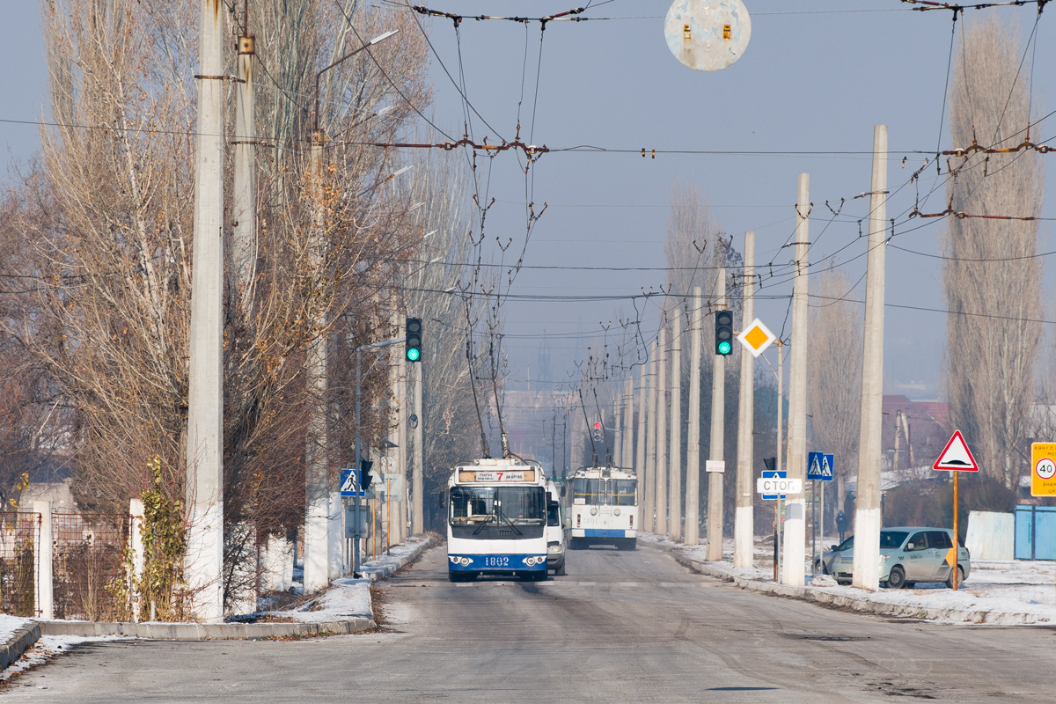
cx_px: 528
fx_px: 6160
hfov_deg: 9.8
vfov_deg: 6.5
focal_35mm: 210
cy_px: 352
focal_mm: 140
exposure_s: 1/500
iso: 100
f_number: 6.3
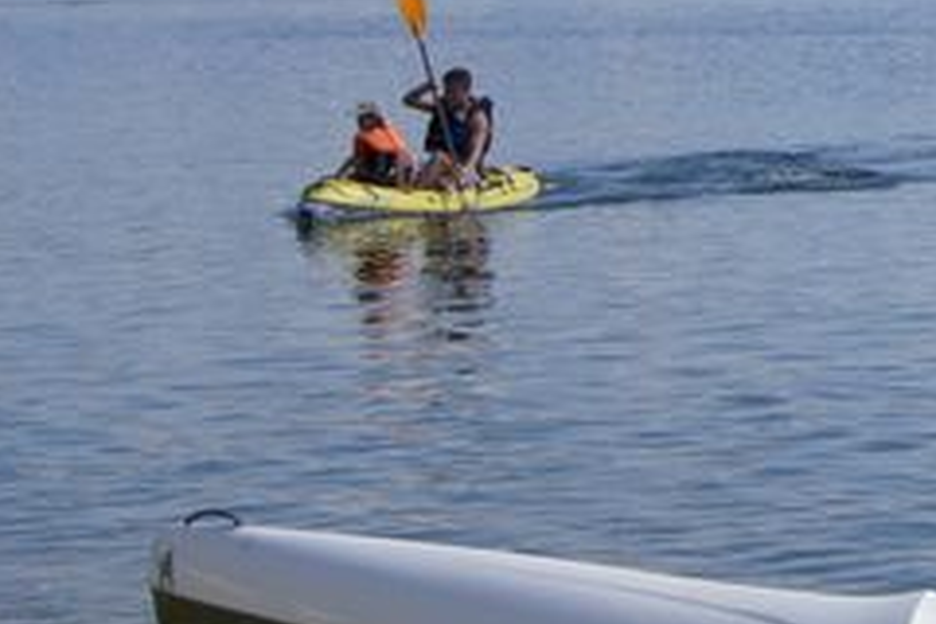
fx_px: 3640
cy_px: 78
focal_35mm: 140
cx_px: 1388
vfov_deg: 9.8
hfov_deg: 13.8
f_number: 11
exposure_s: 1/500
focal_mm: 28
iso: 200
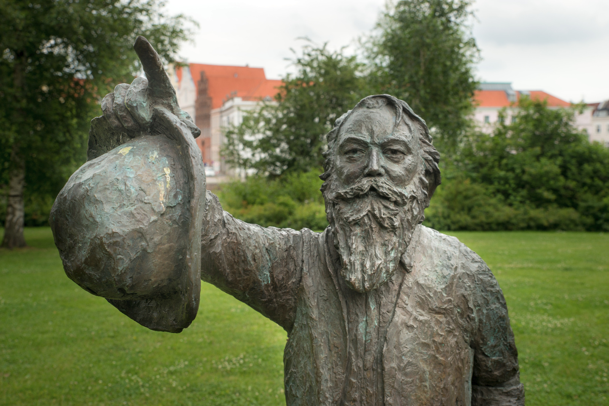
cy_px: 203
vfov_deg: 33.4
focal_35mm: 40
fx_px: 677
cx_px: 304
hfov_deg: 48.5
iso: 100
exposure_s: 1/50
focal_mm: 40
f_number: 7.1
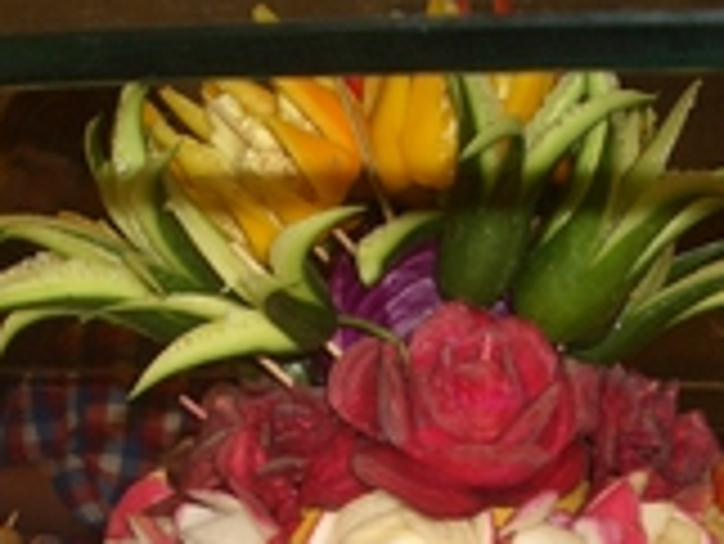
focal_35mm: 98
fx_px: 2051
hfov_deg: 20.0
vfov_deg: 14.9
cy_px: 504
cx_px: 382
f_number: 2.6
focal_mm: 5.8
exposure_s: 1/60
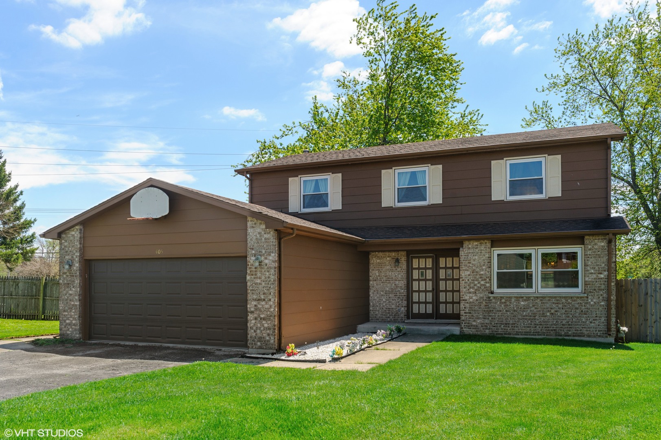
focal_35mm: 31
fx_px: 569
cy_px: 220
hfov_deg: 60.3
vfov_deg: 42.3
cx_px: 330
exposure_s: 1/400
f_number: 8
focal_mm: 31
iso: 200
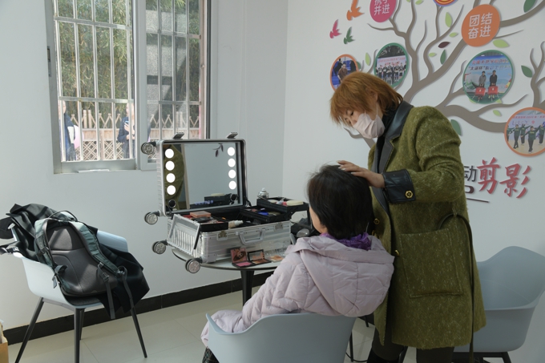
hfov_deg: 60.3
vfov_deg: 42.3
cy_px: 182
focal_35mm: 31
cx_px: 272
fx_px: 469
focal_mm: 31
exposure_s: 1/160
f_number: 6.3
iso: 800
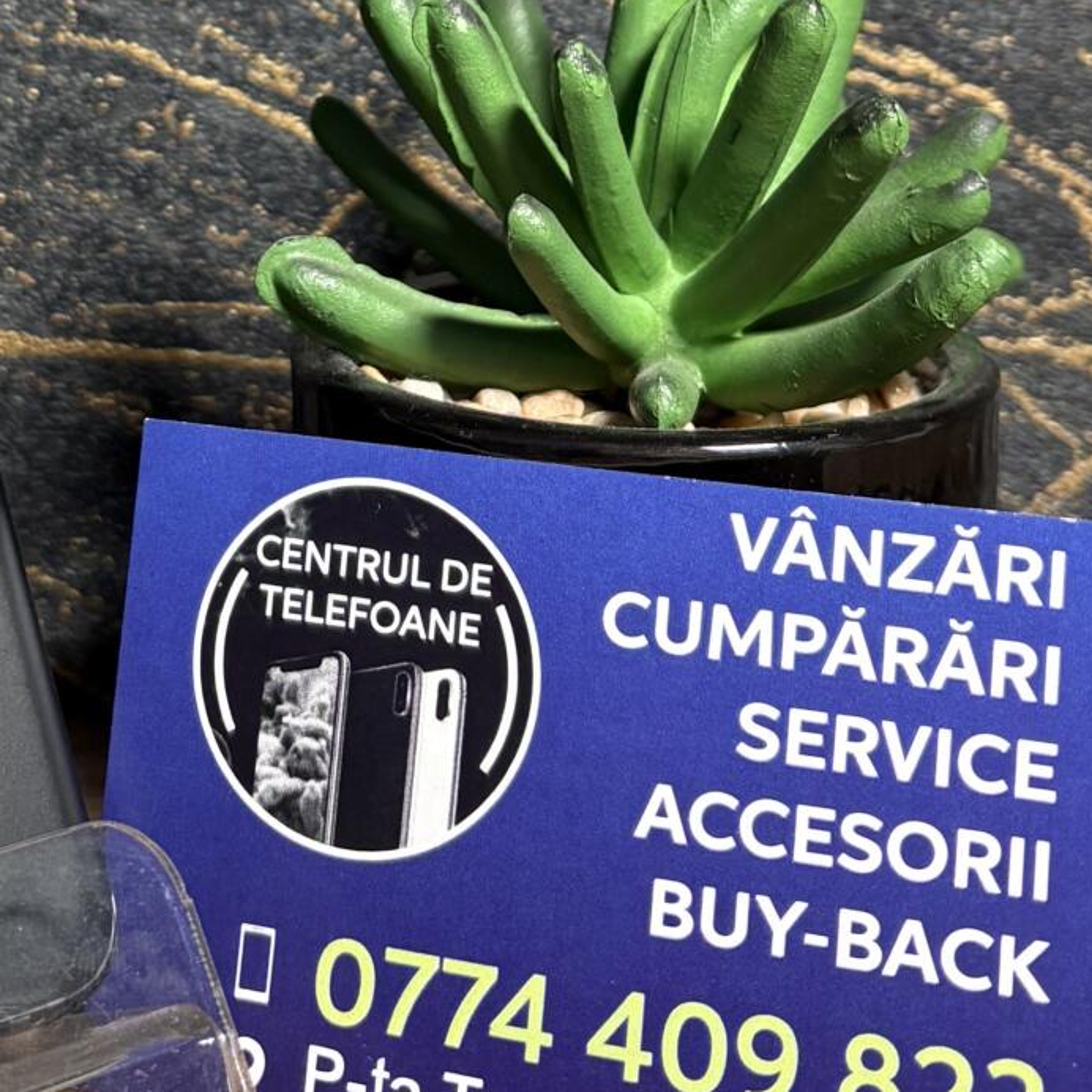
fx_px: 3034
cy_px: -284
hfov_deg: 20.0
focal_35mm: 85
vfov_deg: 19.0
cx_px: 88
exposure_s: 1/73
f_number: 1.6
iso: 125
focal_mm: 5.96
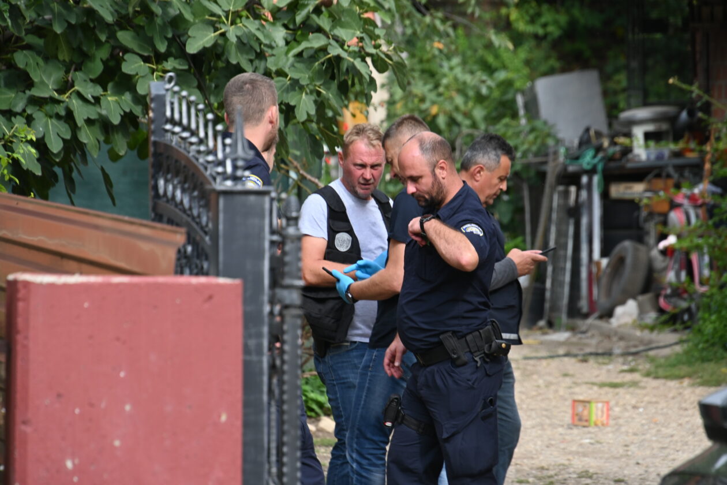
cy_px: 242
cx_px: 364
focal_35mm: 330
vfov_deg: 4.2
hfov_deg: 6.2
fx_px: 6664
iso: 160
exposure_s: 1/320
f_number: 5.6
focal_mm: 220
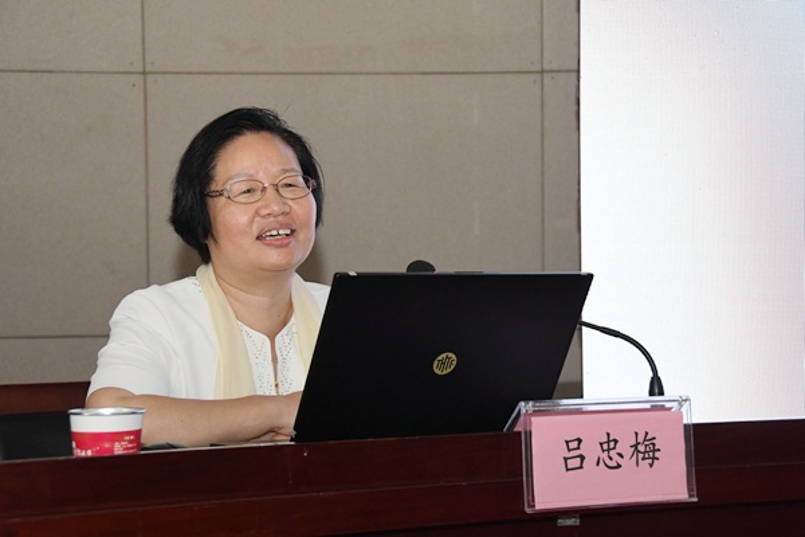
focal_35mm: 72
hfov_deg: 28.1
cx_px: 402
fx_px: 1610
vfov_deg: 18.9
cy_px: 268
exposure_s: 1/160
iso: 2500
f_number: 6.3
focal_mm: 48
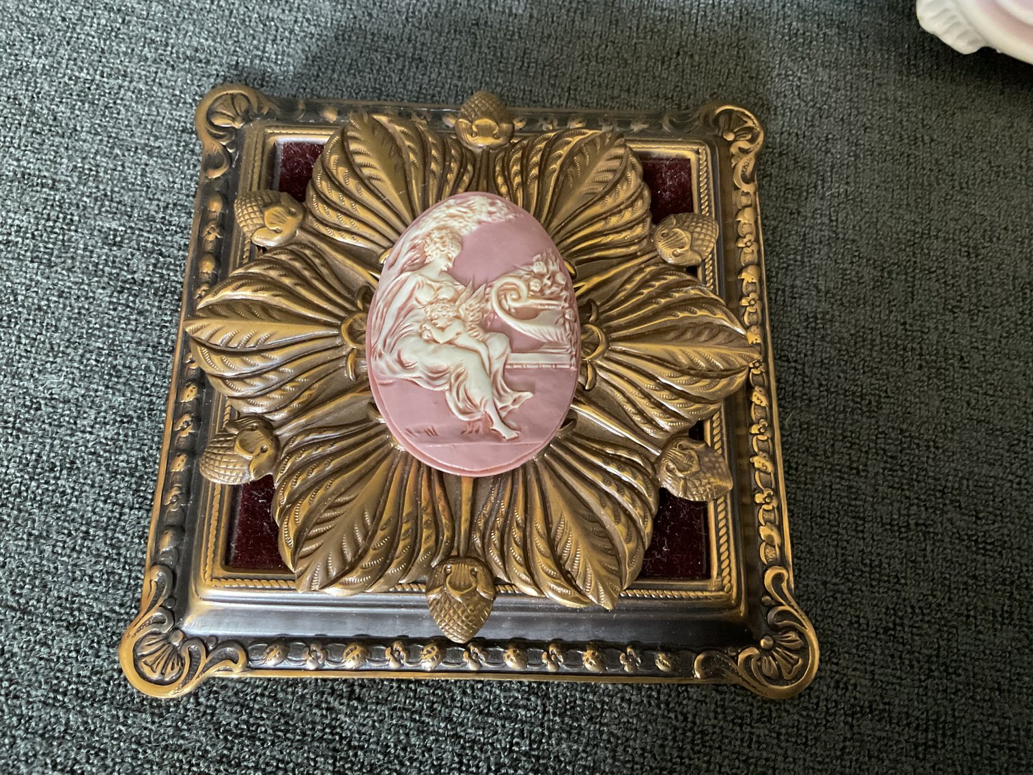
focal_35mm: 29
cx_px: 516
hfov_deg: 61.7
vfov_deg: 48.2
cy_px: 388
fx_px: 865
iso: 400
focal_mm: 3
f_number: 1.8
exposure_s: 1/30
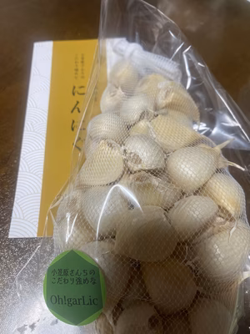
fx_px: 241
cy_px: 167
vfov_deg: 69.4
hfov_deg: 54.9
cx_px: 125
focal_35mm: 25
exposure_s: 1/120
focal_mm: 5.1
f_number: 1.6
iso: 125
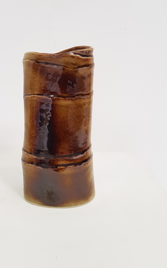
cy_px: 104
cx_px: 55
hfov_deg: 35.9
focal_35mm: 35
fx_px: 255
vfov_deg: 54.8
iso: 125
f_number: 1.7
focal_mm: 4.2
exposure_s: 1/50
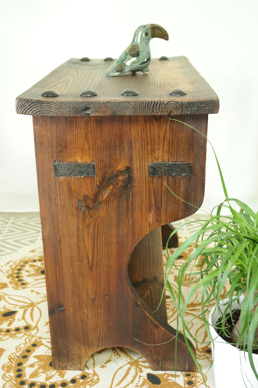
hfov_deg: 29.2
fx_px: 494
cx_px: 129
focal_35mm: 46
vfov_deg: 42.7
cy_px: 194
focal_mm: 30
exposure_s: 1/30
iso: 1600
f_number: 5.6
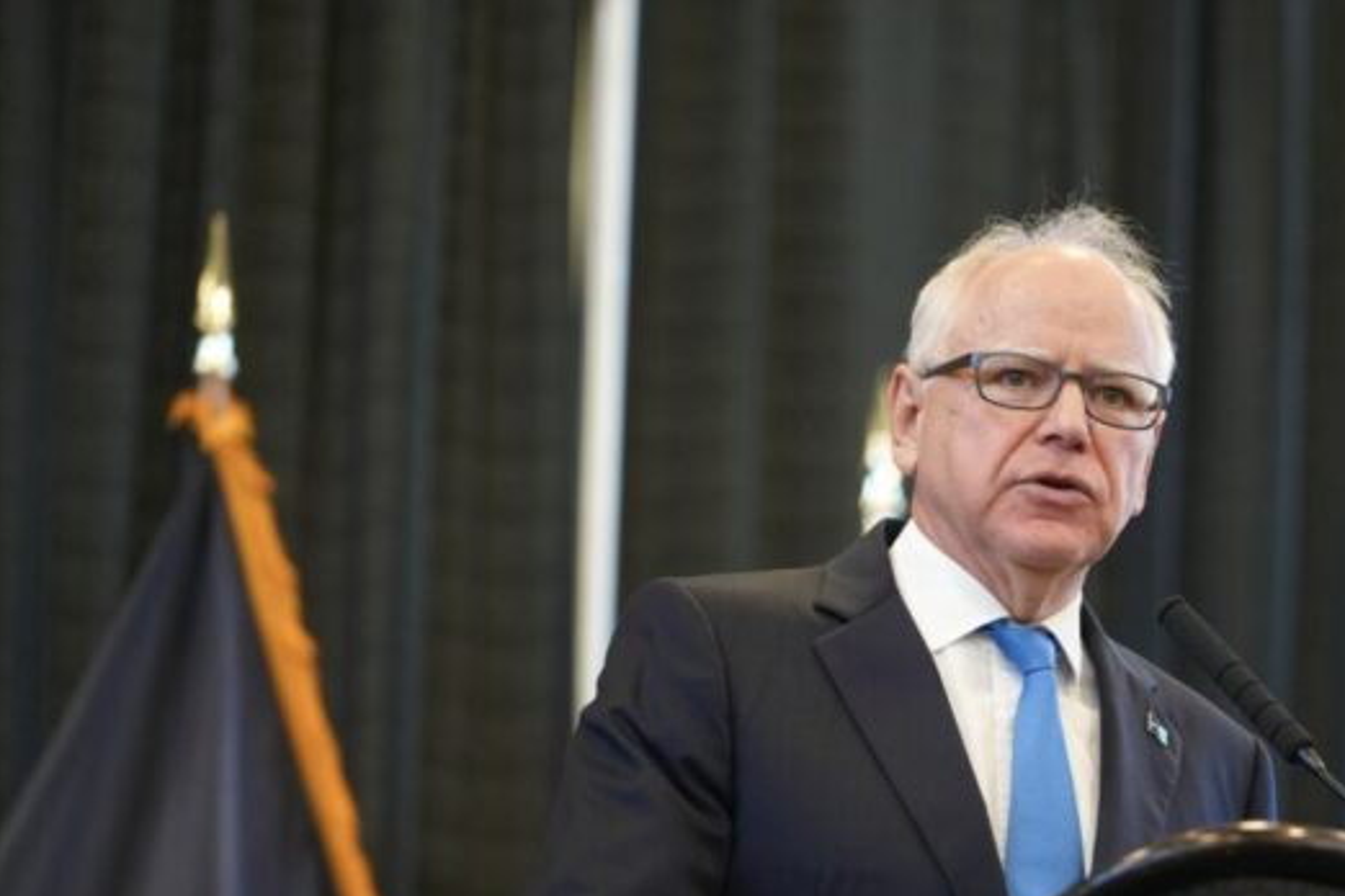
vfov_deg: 7.3
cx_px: 979
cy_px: 636
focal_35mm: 188
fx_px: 7008
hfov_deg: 10.9
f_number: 2.8
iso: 2500
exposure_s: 1/200
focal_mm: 127.4
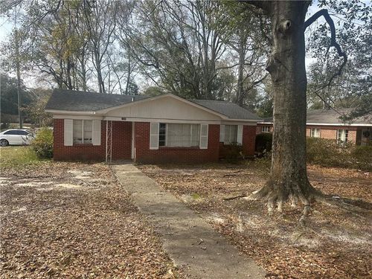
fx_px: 258
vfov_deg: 56.8
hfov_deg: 71.6
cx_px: 186
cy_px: 140
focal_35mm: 24
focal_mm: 6.86
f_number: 1.78
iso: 80
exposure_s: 1/1664
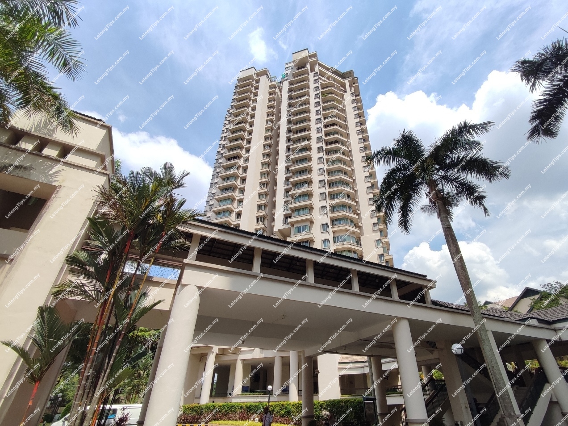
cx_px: 284
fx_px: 263
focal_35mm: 16
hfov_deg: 94.5
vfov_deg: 78.1
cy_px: 213
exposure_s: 1/1576
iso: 50
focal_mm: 1.65
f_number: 2.2
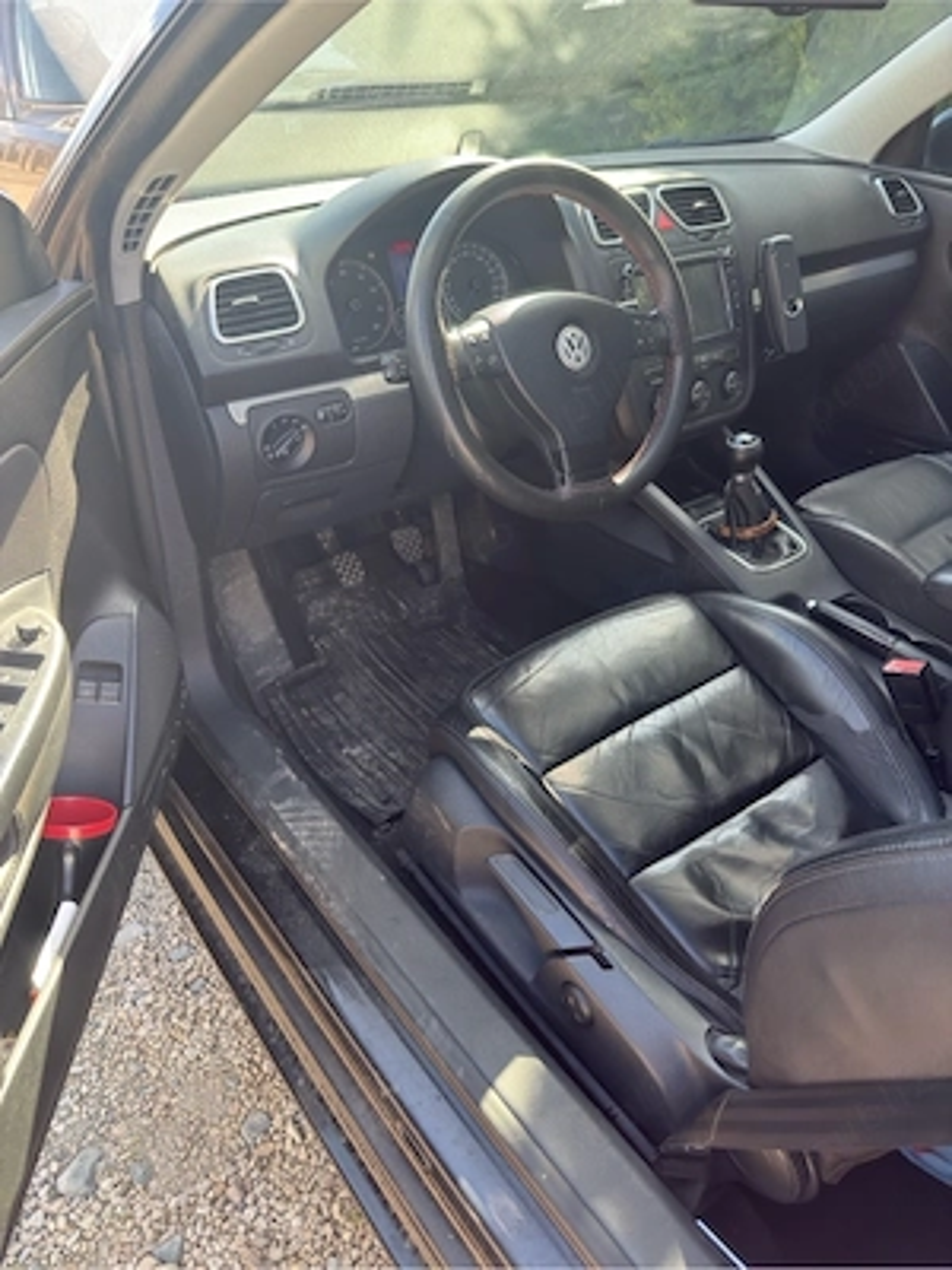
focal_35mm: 24
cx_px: 476
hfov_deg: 56.8
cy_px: 635
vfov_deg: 71.6
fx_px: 880
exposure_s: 1/243
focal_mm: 6.76
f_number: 1.78
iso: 125
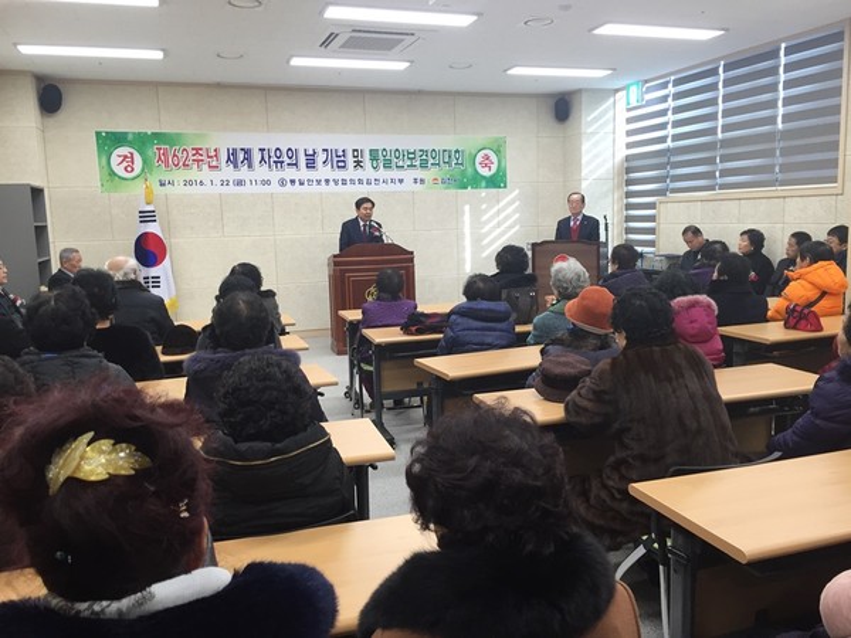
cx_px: 426
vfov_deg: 48.2
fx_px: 713
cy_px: 319
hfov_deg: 61.7
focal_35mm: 29
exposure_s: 1/30
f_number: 2.2
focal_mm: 4.15
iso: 50
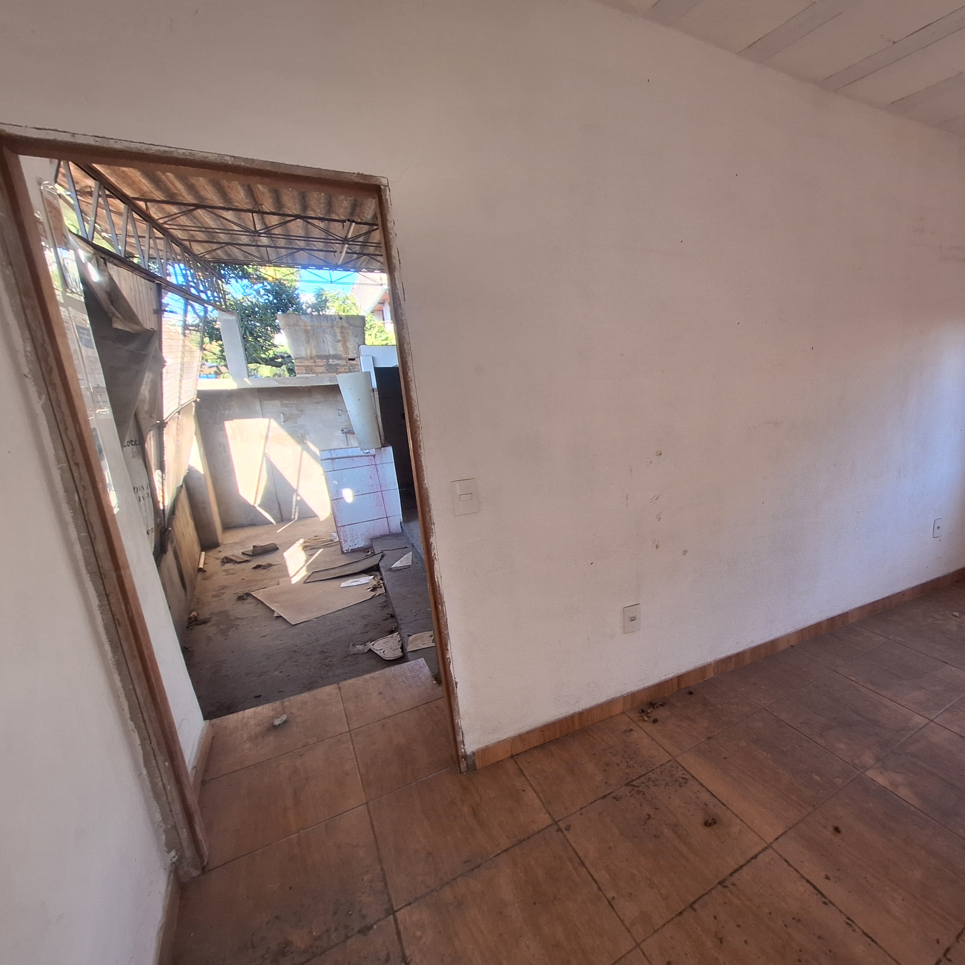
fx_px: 505
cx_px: 662
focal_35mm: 16
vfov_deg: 87.4
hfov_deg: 83.7
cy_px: 490
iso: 50
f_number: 2.2
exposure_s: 1/100
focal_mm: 1.74
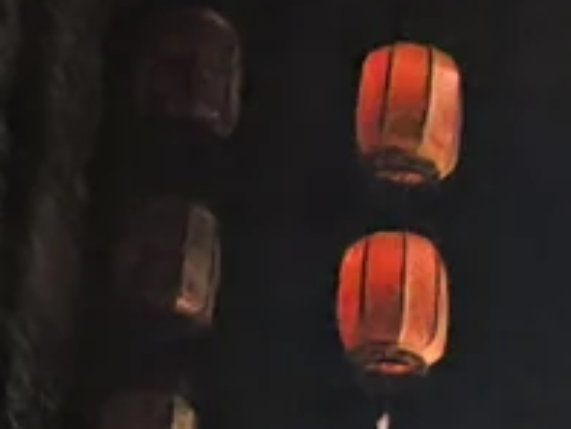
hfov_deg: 5.3
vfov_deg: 4.2
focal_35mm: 350
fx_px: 5777
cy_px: 899
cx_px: 1835
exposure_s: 2
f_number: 2
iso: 50
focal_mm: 8.5
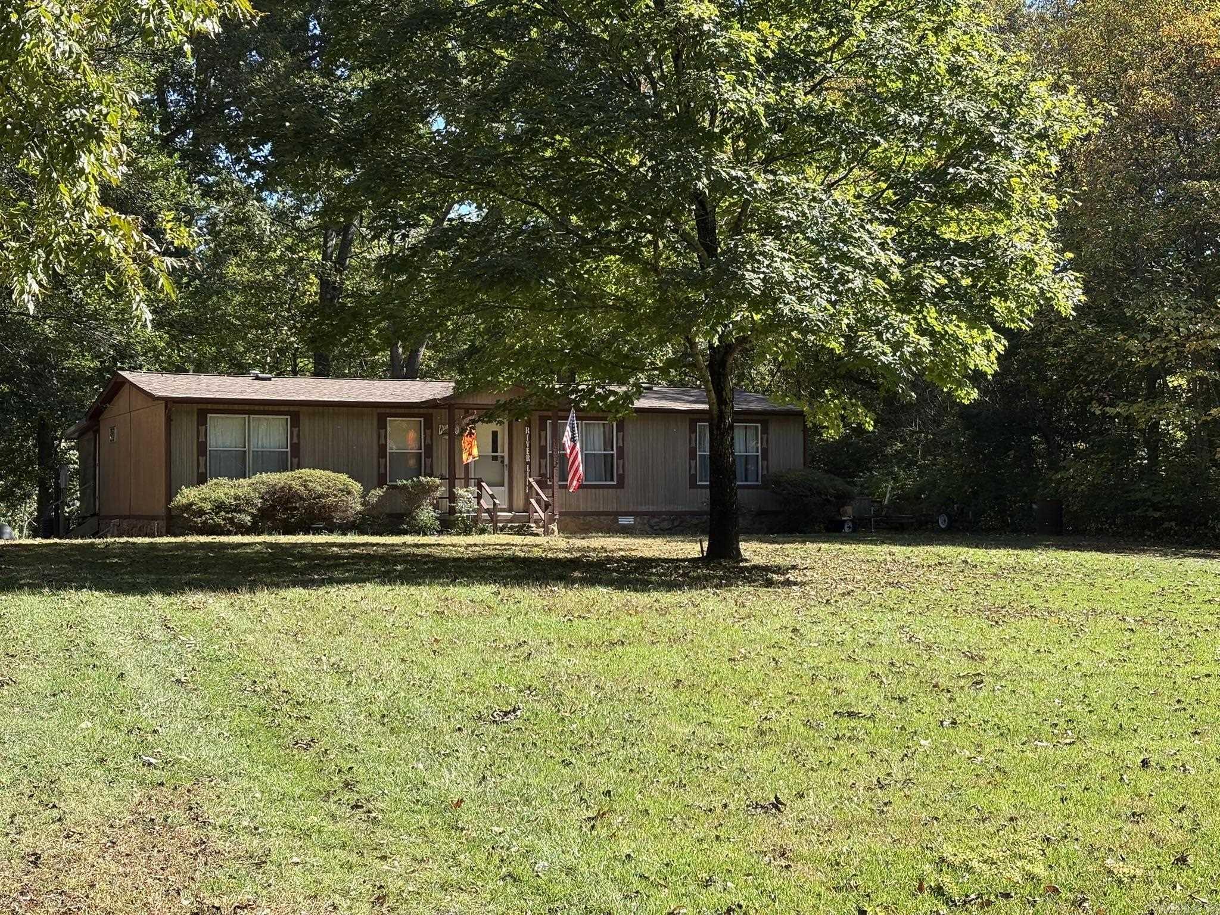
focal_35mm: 52
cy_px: 458
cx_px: 610
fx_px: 1833
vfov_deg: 28.0
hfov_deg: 36.8
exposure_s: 1/641
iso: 32
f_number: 1.6
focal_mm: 5.96
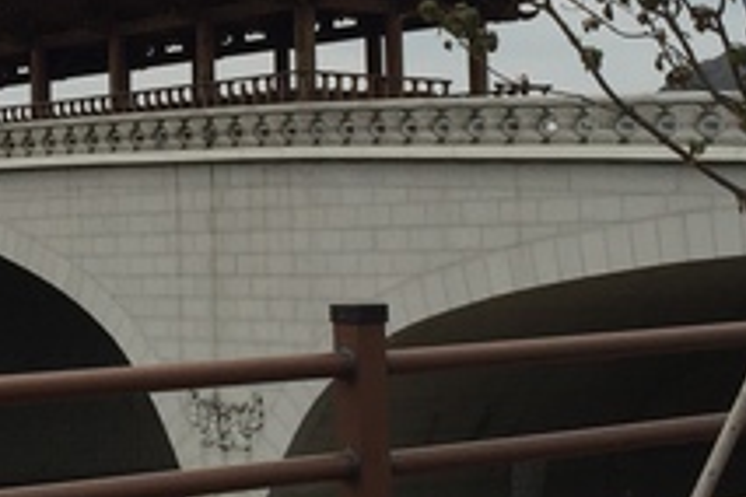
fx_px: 2051
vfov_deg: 13.7
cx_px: -21
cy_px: 40
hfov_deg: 19.9
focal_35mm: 99
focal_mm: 4.15
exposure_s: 1/120
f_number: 2.2
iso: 40
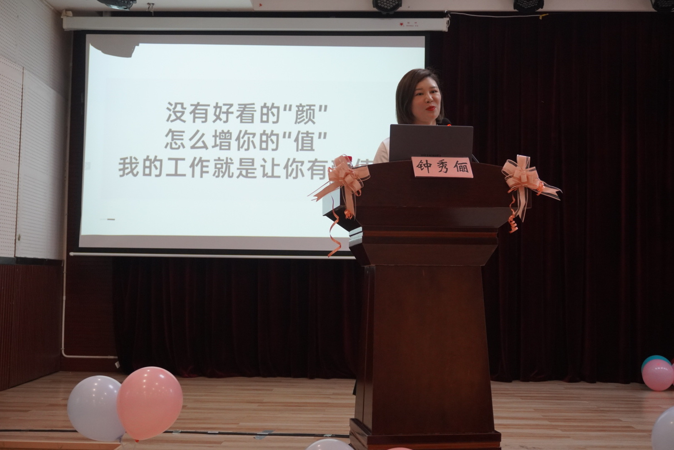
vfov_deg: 29.0
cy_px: 225
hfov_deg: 42.3
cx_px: 337
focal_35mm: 46
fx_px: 871
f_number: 5
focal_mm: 31
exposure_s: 1/160
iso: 1600
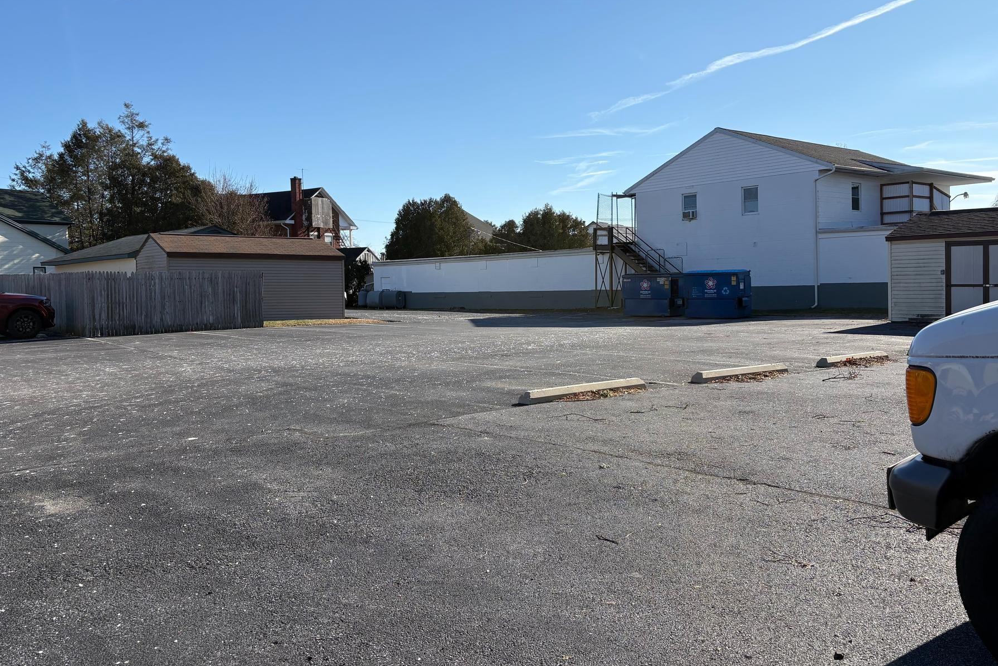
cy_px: 300
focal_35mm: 31
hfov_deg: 60.3
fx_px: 859
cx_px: 509
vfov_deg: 42.3
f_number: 1.6
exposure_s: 1/3831
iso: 50
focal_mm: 5.96
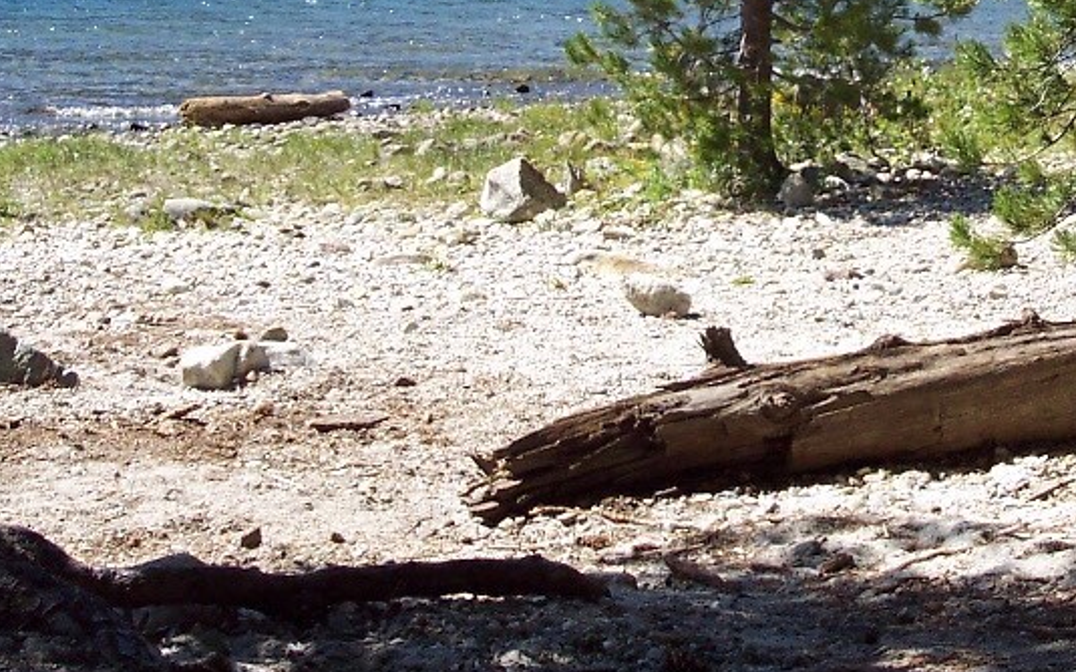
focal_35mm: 97
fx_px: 2844
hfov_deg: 21.3
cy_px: -213
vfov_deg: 13.0
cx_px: 802
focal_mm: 8
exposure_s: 1/350
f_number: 4.8
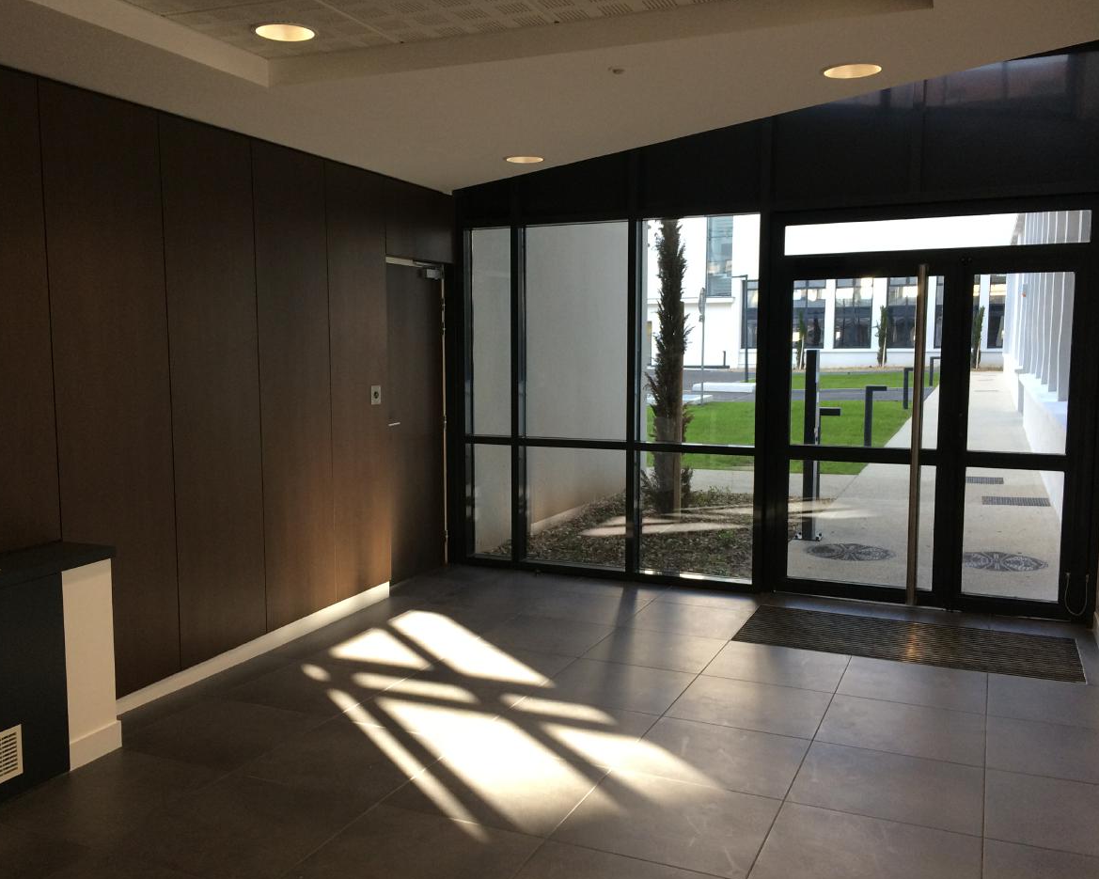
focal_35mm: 31
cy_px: 447
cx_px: 529
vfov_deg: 47.1
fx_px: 1008
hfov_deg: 57.2
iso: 64
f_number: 2.2
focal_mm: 4.15
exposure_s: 1/100
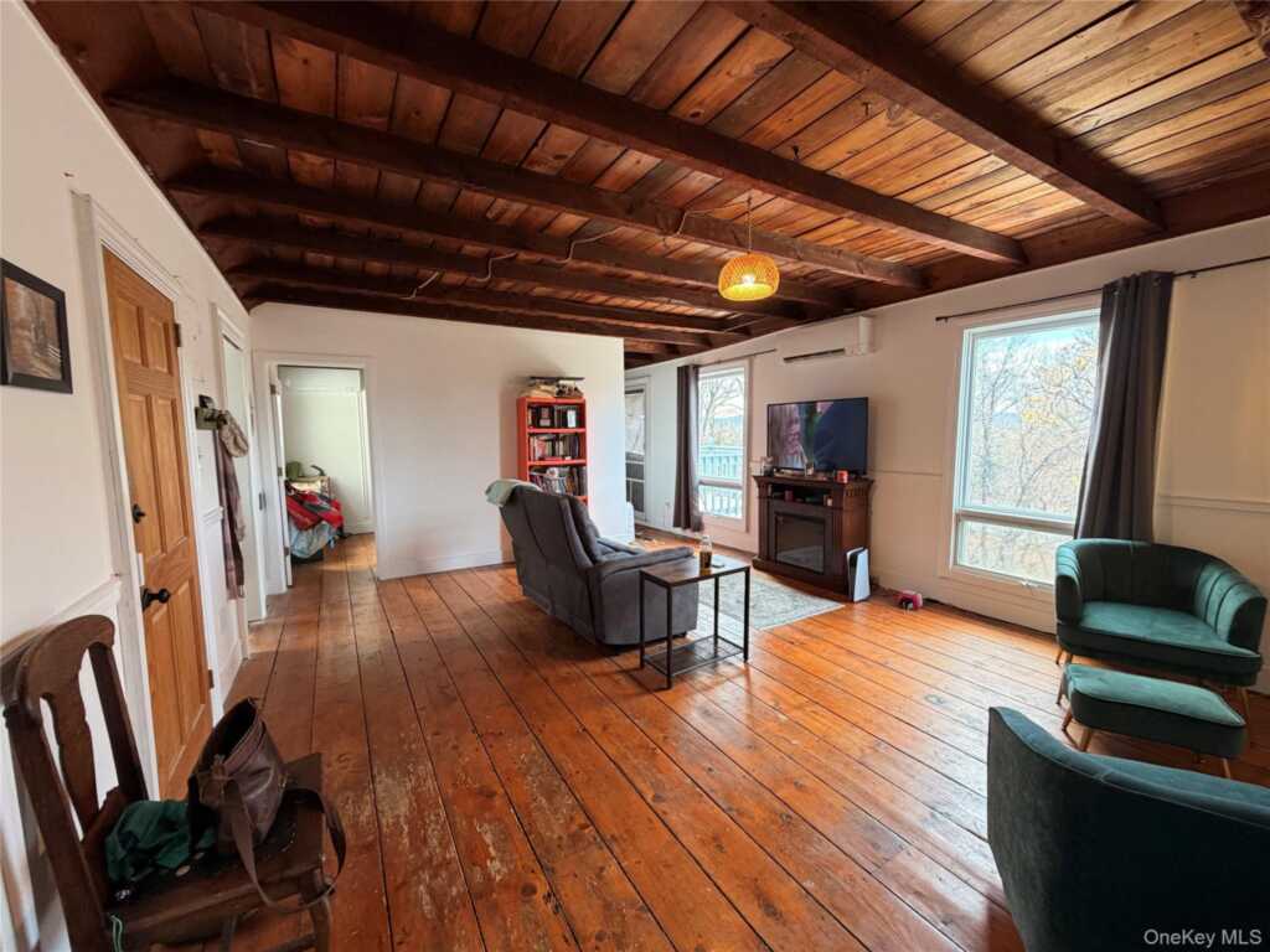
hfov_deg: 102.1
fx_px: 514
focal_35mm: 14
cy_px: 476
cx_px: 635
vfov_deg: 85.7
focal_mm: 2.22
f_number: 2.2
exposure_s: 1/60
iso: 200
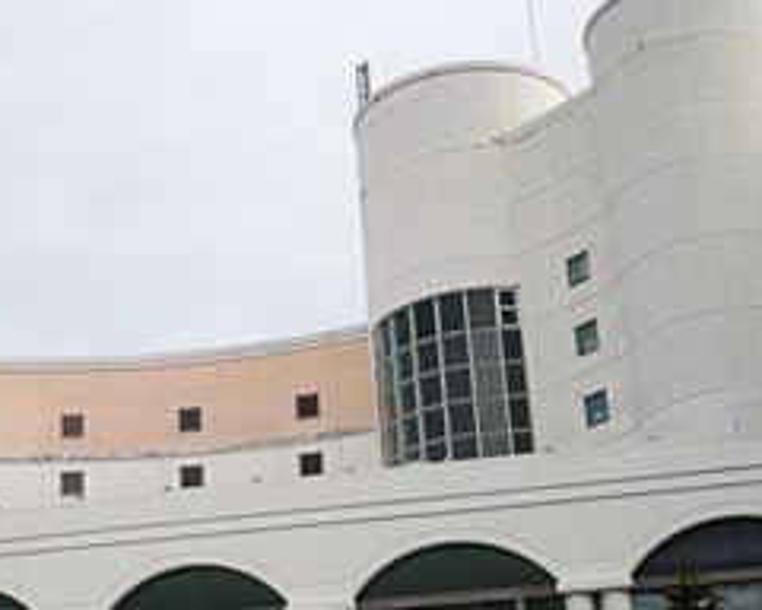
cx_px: 89
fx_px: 1782
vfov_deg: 19.4
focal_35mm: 79
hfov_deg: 23.6
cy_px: 299
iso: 80
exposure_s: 1/120
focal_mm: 4.5
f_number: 2.2
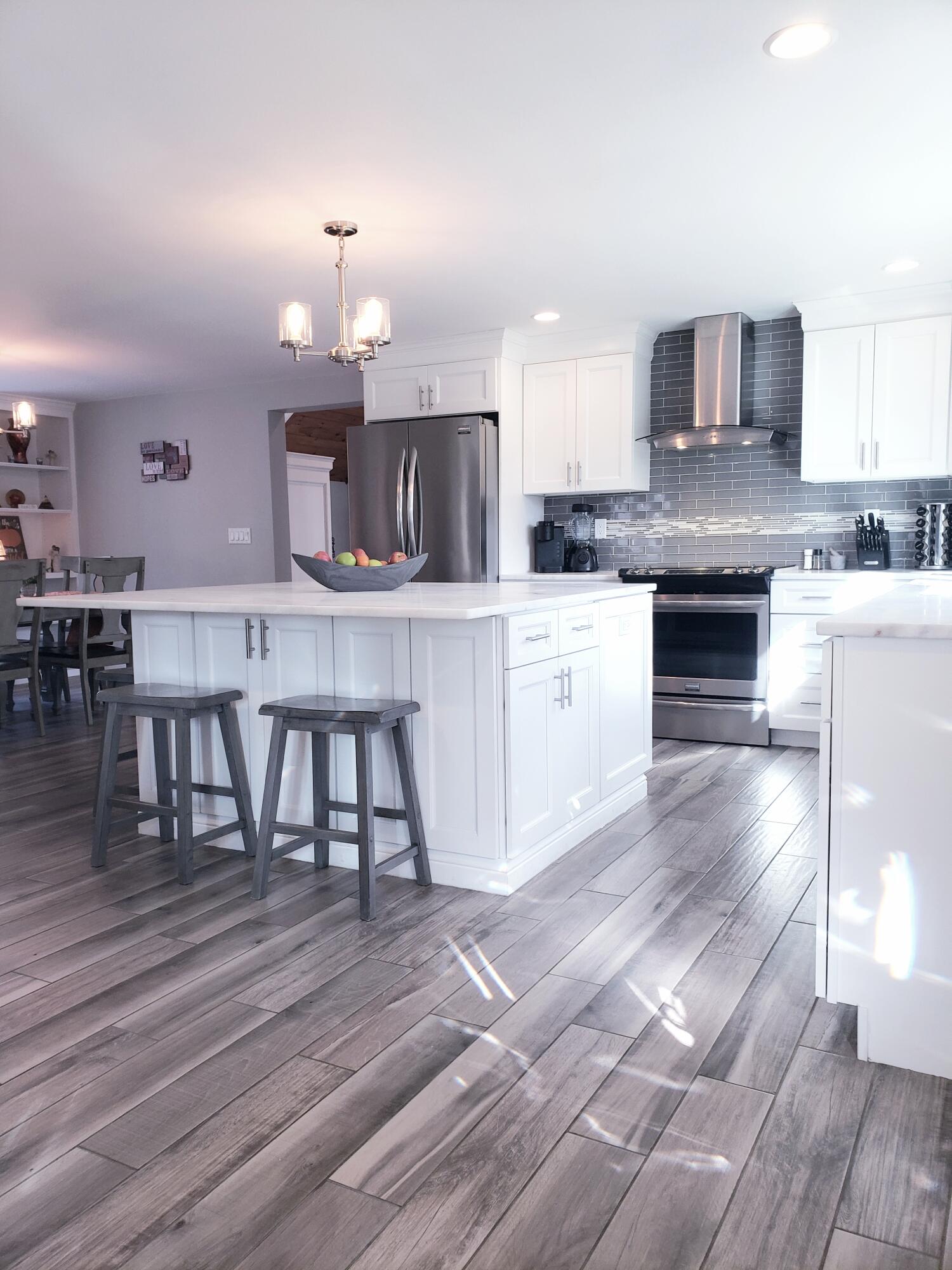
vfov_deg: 67.3
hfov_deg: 53.1
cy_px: 635
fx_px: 953
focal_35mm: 26
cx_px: 476
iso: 80
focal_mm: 4.3
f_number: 2.4
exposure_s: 1/60
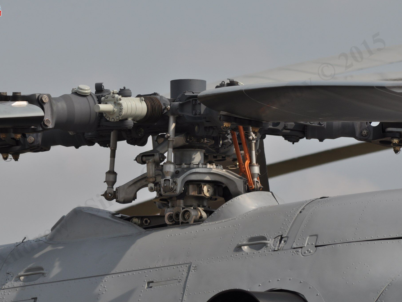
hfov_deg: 5.8
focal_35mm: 343
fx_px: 3984
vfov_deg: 4.3
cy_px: 151
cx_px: 188
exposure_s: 1/1000
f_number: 8
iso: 200
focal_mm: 210
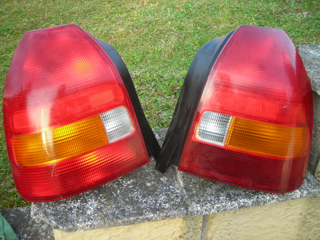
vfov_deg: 37.7
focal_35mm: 38
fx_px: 351
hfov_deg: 49.0
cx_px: 160
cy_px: 120
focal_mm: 6.3
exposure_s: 1/33
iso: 50
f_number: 3.2
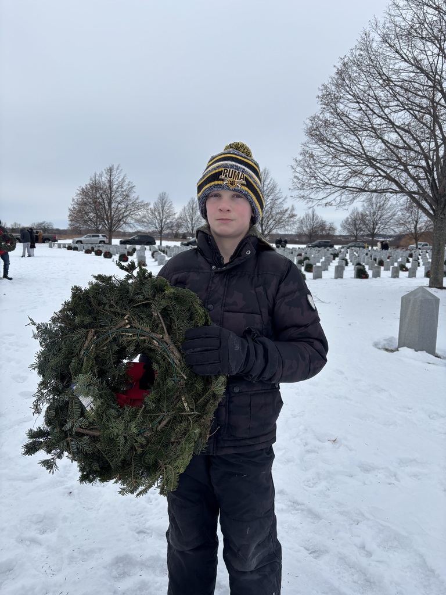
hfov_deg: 53.1
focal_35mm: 26
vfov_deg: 67.3
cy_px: 298
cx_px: 223
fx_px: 447
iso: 50
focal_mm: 5.96
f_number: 1.6
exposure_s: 1/3106
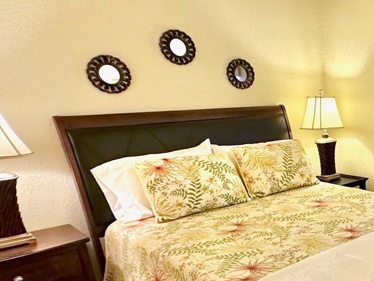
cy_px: 210
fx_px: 400
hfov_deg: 40.3
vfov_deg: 37.7
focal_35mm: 37
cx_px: 414
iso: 250
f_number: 2.2
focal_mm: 2.22
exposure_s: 1/60
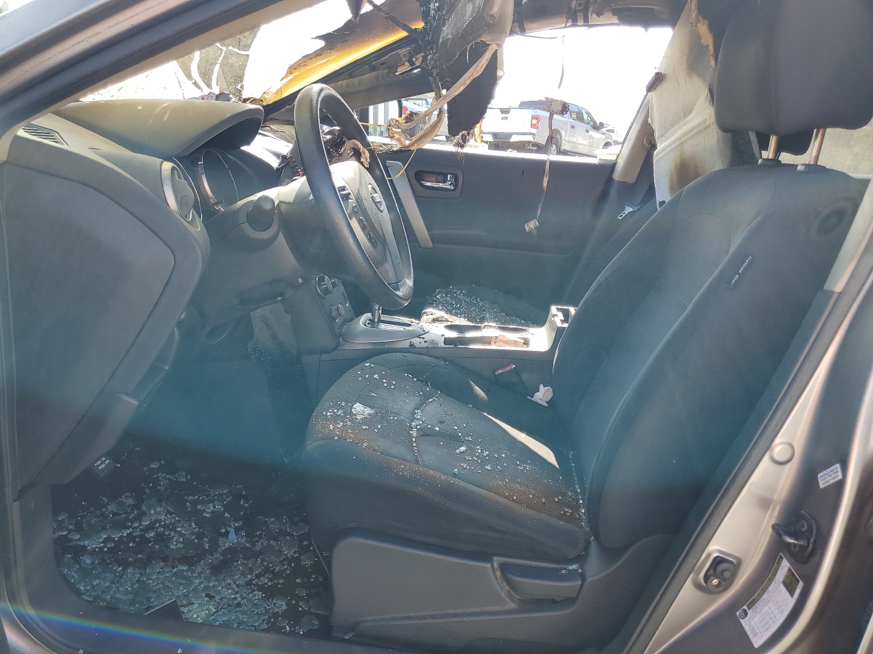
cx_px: 436
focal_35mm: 26
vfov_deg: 53.1
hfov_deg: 67.3
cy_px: 327
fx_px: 656
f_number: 1.5
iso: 50
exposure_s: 1/455
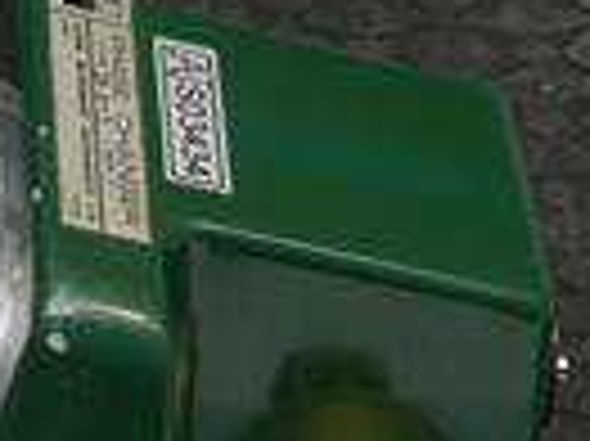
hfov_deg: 9.9
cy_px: 436
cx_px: -122
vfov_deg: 7.5
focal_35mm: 196
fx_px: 3338
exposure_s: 1/10
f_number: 11
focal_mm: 32
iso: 400
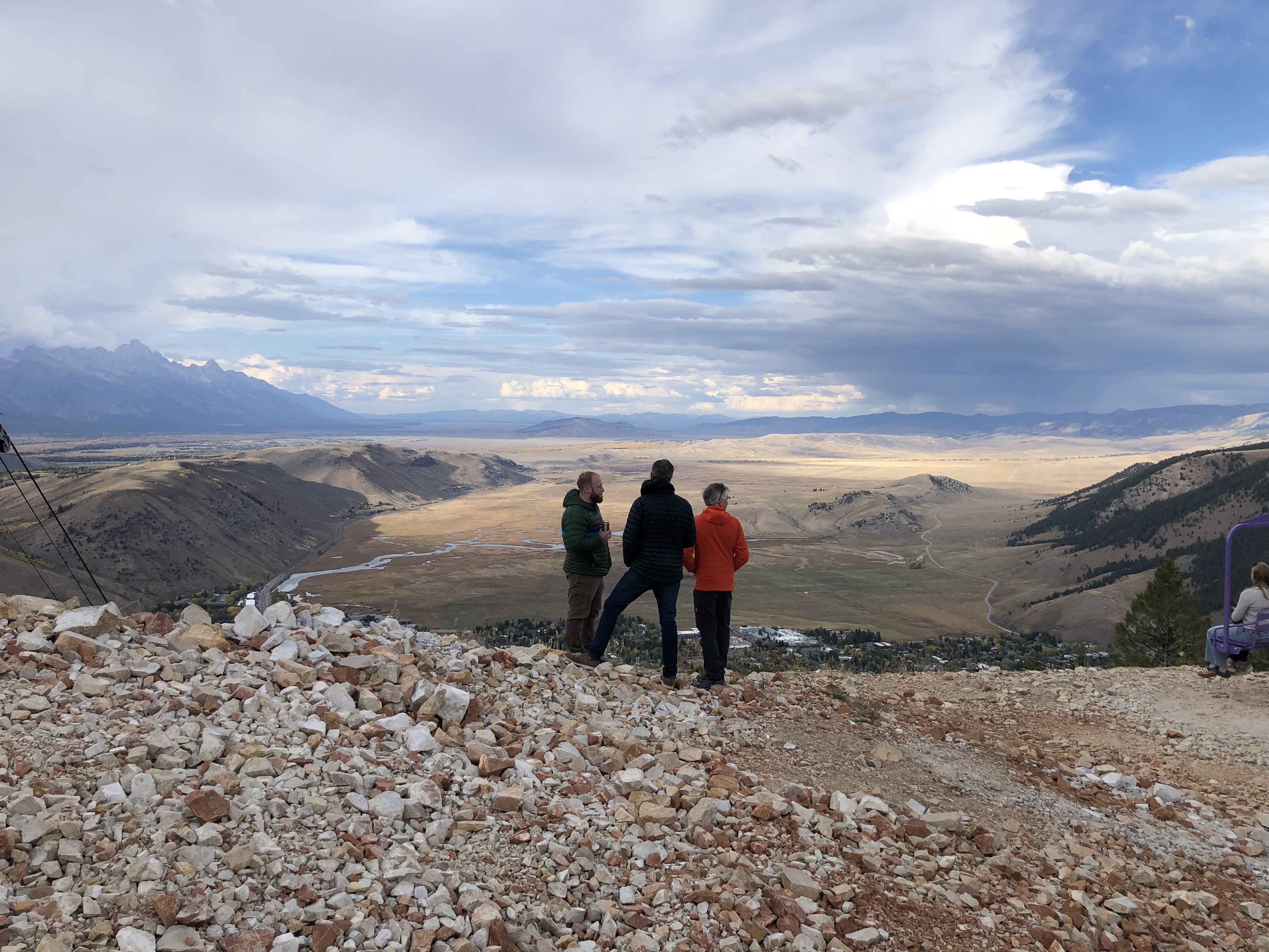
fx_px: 1026
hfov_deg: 63.4
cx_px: 634
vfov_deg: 49.7
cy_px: 476
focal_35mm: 28
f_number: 1.8
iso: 20
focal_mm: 3.99
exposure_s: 1/1548
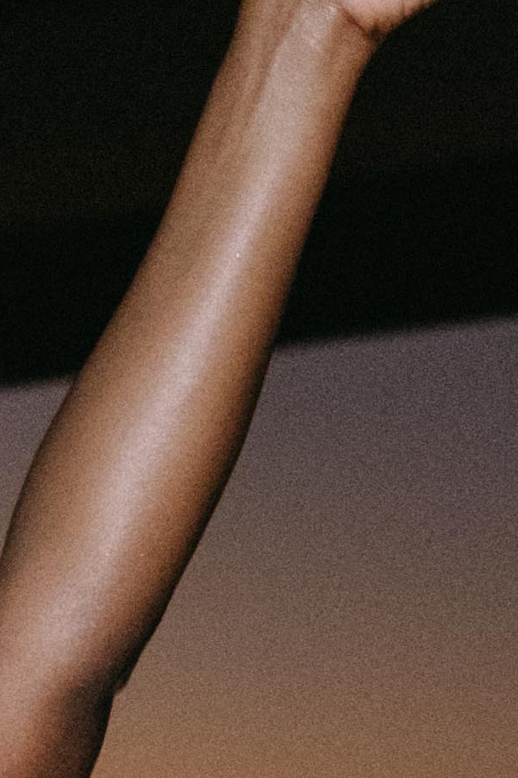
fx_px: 5331
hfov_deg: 5.3
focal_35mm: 247
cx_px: -1010
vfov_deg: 7.5
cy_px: 2181
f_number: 2.8
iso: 800
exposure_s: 1/250
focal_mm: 24.2
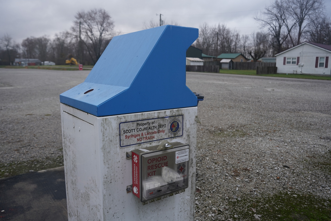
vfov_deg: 46.4
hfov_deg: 65.5
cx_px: 166
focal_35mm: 28
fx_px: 257
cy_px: 110
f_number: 4.5
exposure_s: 1/80
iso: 250
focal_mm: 28
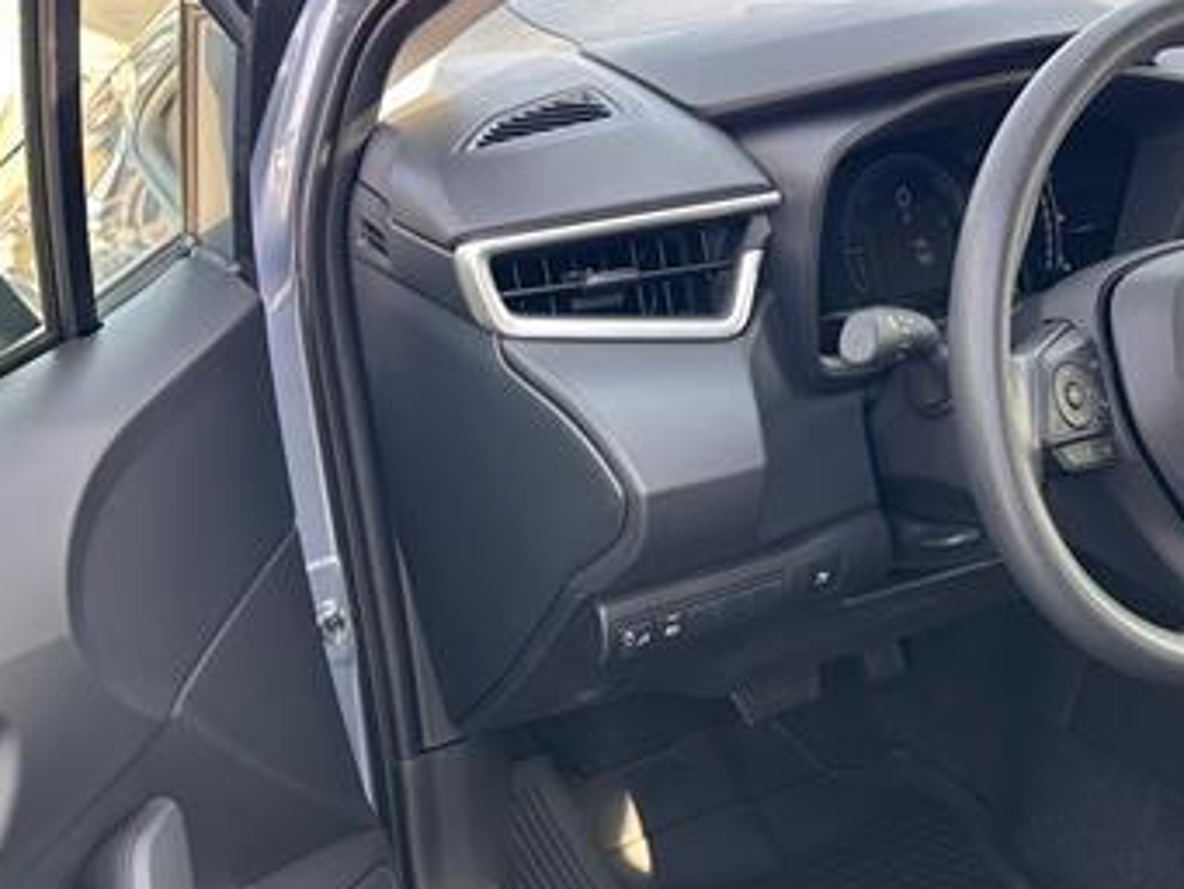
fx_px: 1540
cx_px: 753
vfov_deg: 31.1
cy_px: 761
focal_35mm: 45
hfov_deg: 41.7
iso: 64
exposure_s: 1/121
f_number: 1.78
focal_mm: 6.86
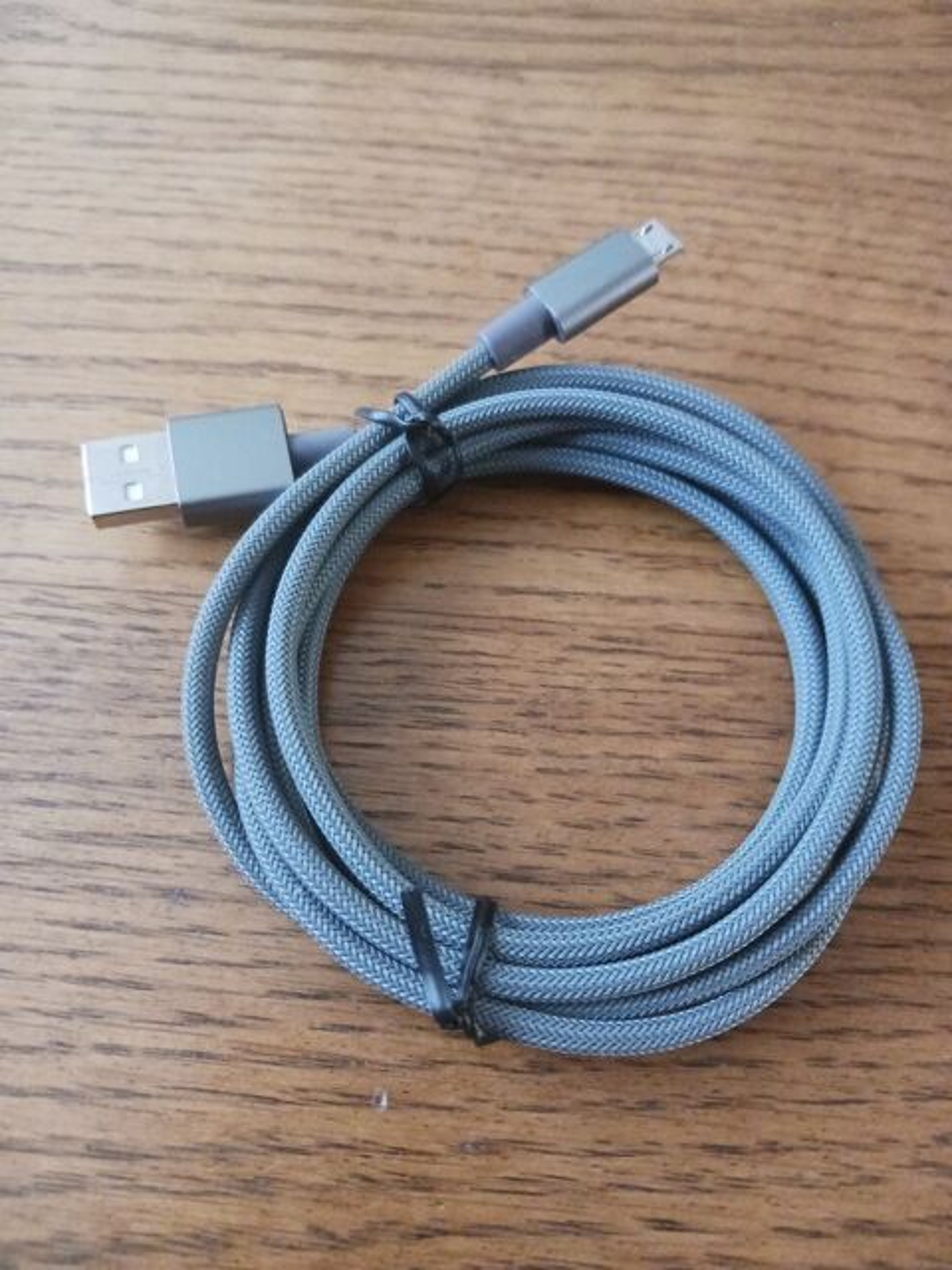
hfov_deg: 51.4
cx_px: 476
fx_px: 990
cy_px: 635
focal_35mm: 27
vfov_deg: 65.3
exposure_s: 1/16.7
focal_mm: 4
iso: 1250
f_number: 1.8
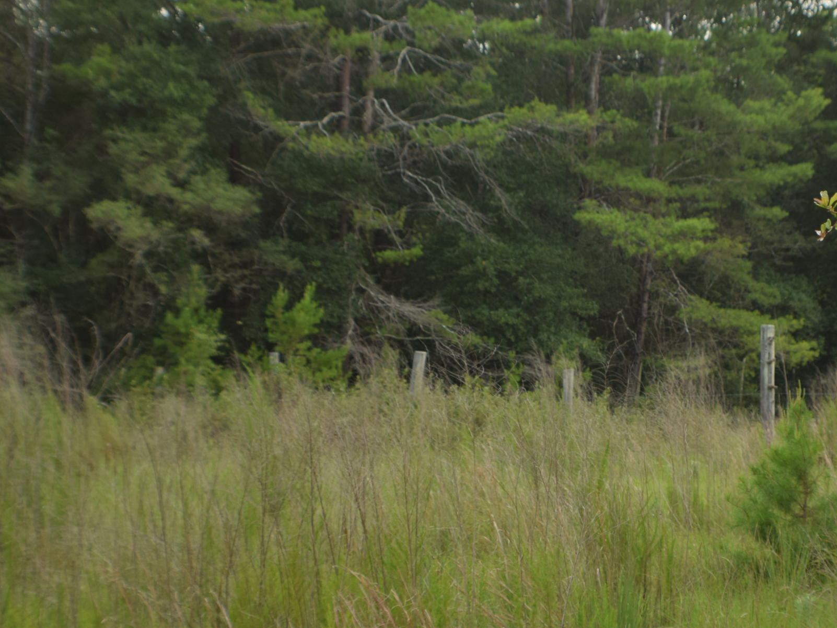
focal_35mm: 135
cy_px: 288
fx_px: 3265
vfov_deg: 11.0
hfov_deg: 14.6
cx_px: 625
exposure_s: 1/100
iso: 100
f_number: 5.6
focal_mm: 50
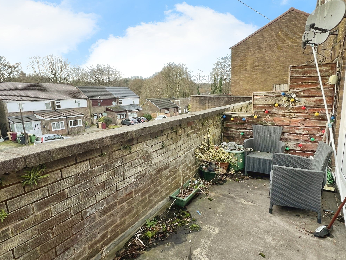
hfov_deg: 84.3
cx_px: 154
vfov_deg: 68.0
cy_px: 156
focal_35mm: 19
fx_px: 190
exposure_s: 1/99
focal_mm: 1.57
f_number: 1.8
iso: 40
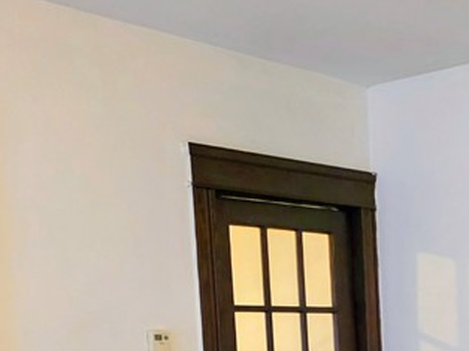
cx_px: 509
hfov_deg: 24.4
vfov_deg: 18.1
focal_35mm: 75
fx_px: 1015
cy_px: 476
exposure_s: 1/120
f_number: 1.7
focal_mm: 6.3
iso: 1250
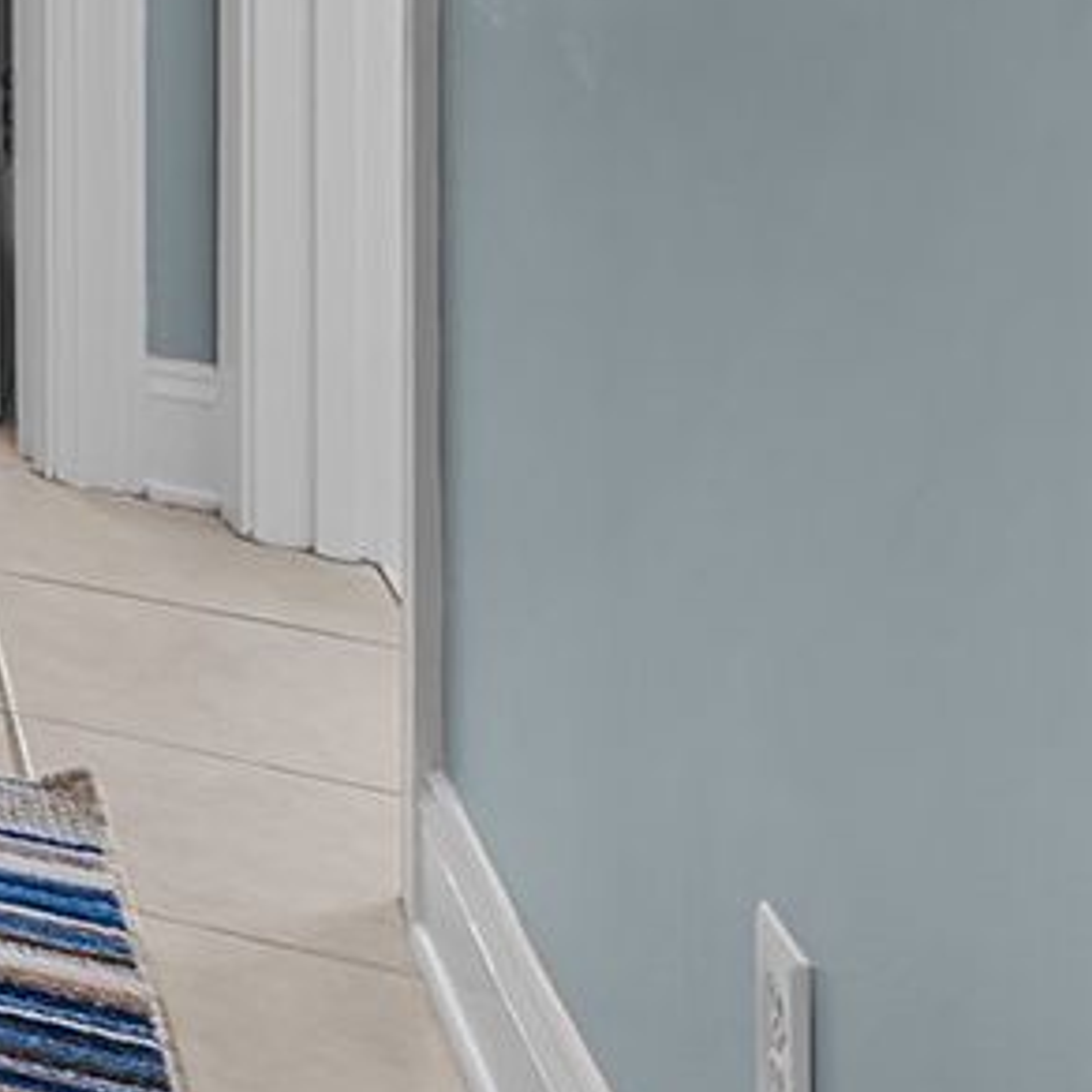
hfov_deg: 11.2
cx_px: -2240
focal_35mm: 89
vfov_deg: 16.8
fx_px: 3176
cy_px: -748
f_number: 6.3
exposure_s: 1/1.25
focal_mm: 17
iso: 125
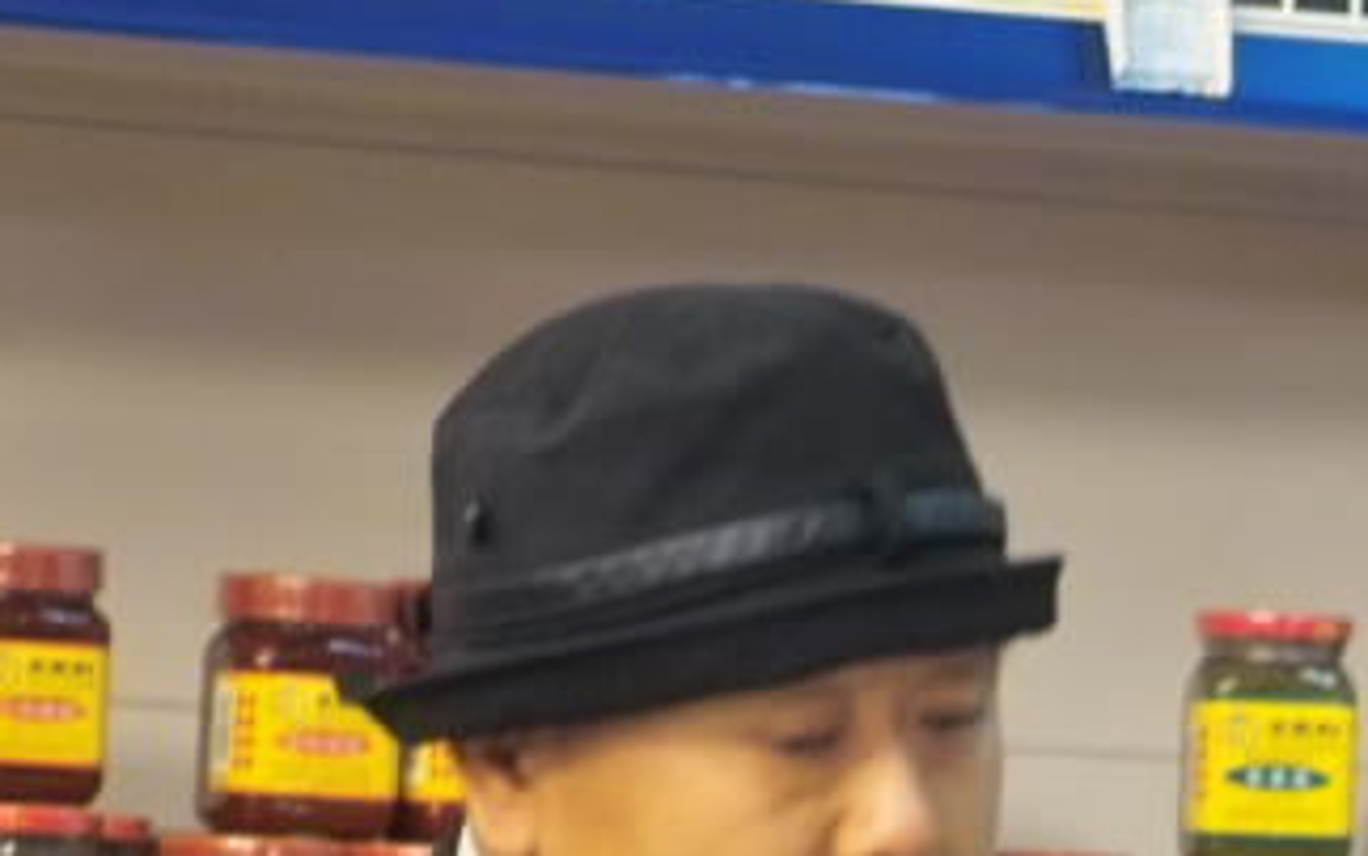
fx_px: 10068
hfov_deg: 7.7
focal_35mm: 270
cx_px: 1279
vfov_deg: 4.9
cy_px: 860
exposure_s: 1/30
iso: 200
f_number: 2.8
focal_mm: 70
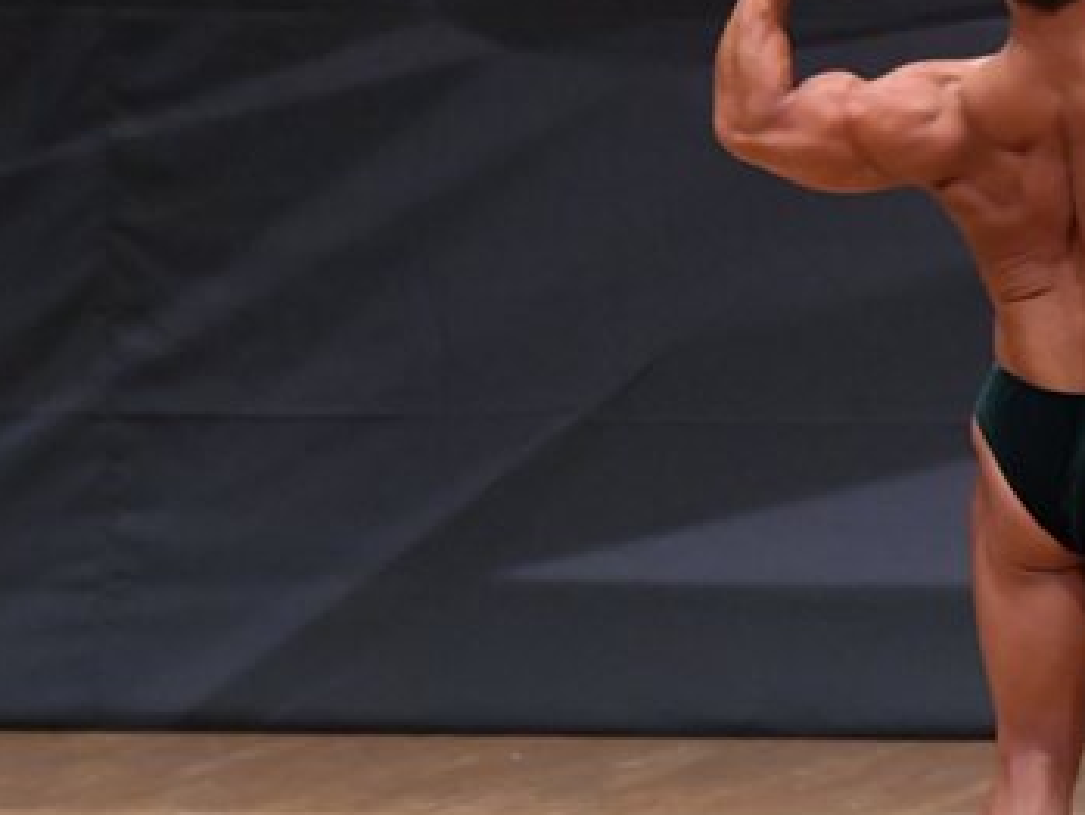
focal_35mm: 640
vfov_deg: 2.3
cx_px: 1136
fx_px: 20067
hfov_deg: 3.1
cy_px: 432
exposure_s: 1/400
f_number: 5.6
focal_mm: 200
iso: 6400
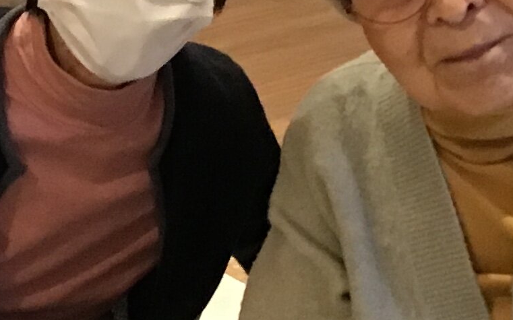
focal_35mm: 141
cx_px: 35
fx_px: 1971
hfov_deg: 14.7
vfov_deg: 9.3
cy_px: 181
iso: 160
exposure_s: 1/30
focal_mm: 3.3
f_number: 2.4
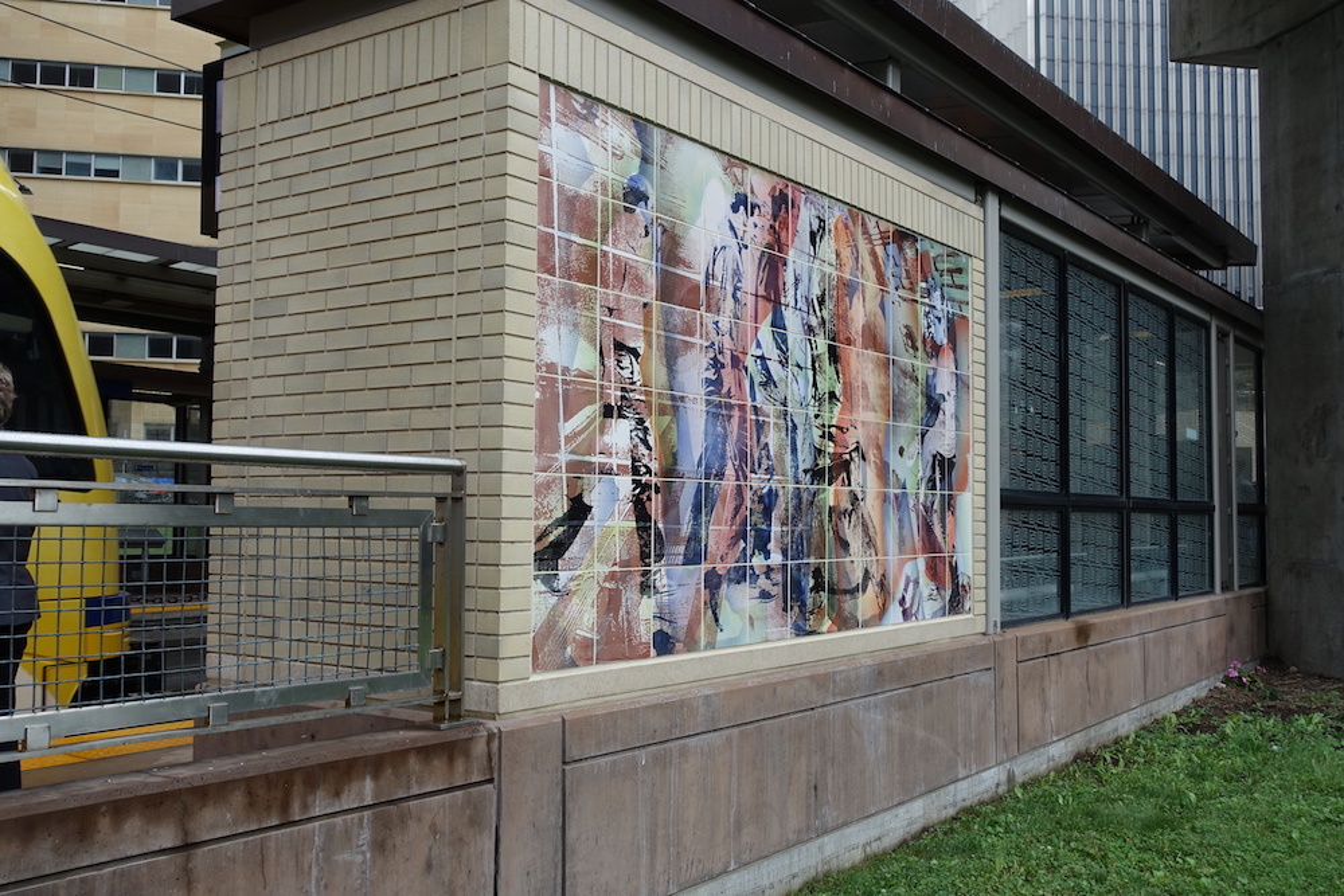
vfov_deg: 36.9
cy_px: 448
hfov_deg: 53.1
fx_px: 1344
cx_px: 672
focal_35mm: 36
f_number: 4
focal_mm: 13.34
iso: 125
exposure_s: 1/250
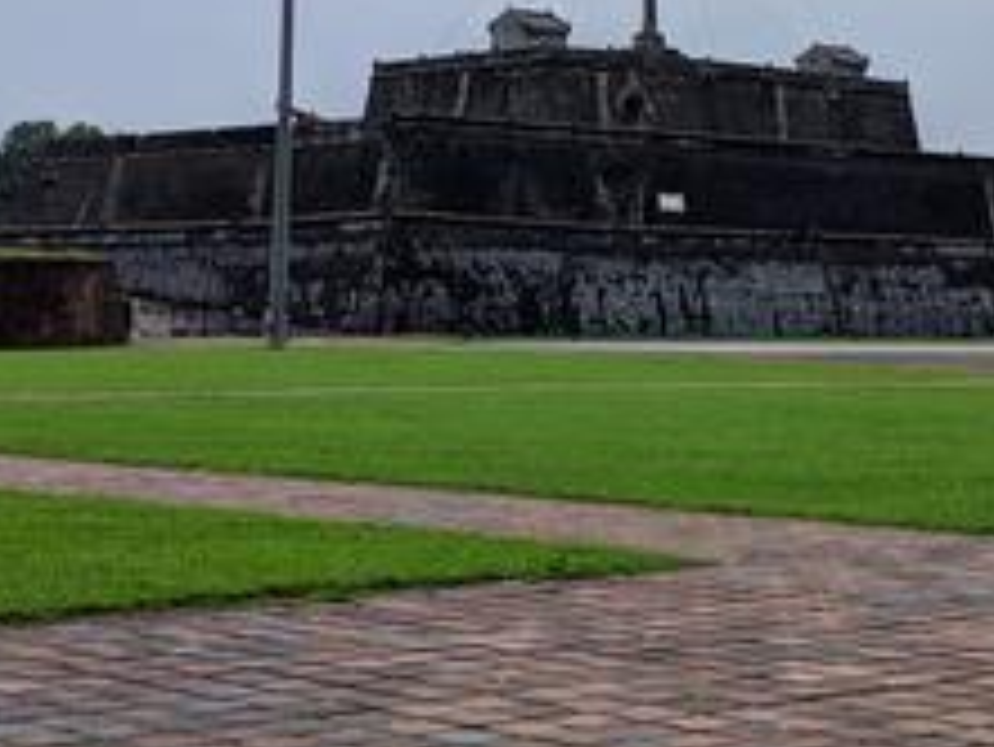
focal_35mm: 94
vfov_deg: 15.4
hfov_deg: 20.8
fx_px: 2701
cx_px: 607
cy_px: -4
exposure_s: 1/3279
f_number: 2
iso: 63
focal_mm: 4.67
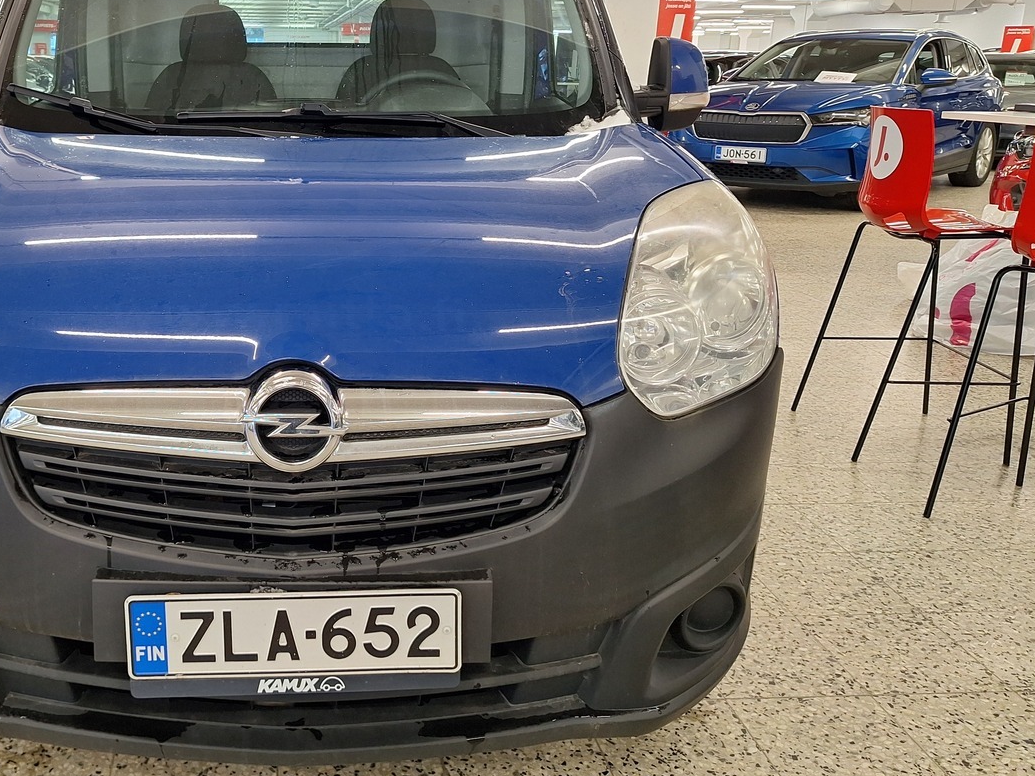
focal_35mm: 32
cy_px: 327
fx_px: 957
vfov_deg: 44.0
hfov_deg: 55.3
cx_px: 322
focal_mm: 5.54
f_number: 1.8
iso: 64
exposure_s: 1/50
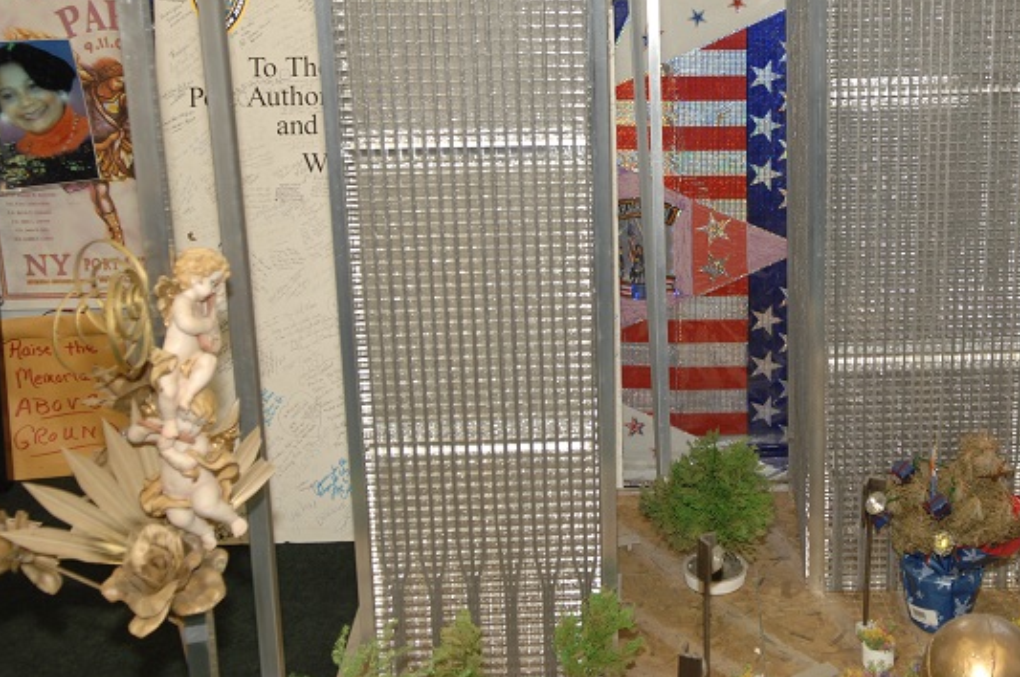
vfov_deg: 23.1
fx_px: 1641
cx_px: 727
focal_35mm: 58
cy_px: 187
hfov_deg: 34.0
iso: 200
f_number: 4.8
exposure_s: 1/60
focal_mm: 26
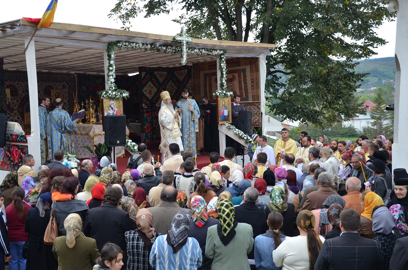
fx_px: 594
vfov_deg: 25.6
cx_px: 204
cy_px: 135
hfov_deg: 37.9
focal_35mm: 52
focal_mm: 35
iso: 250
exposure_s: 1/125
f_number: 4.5
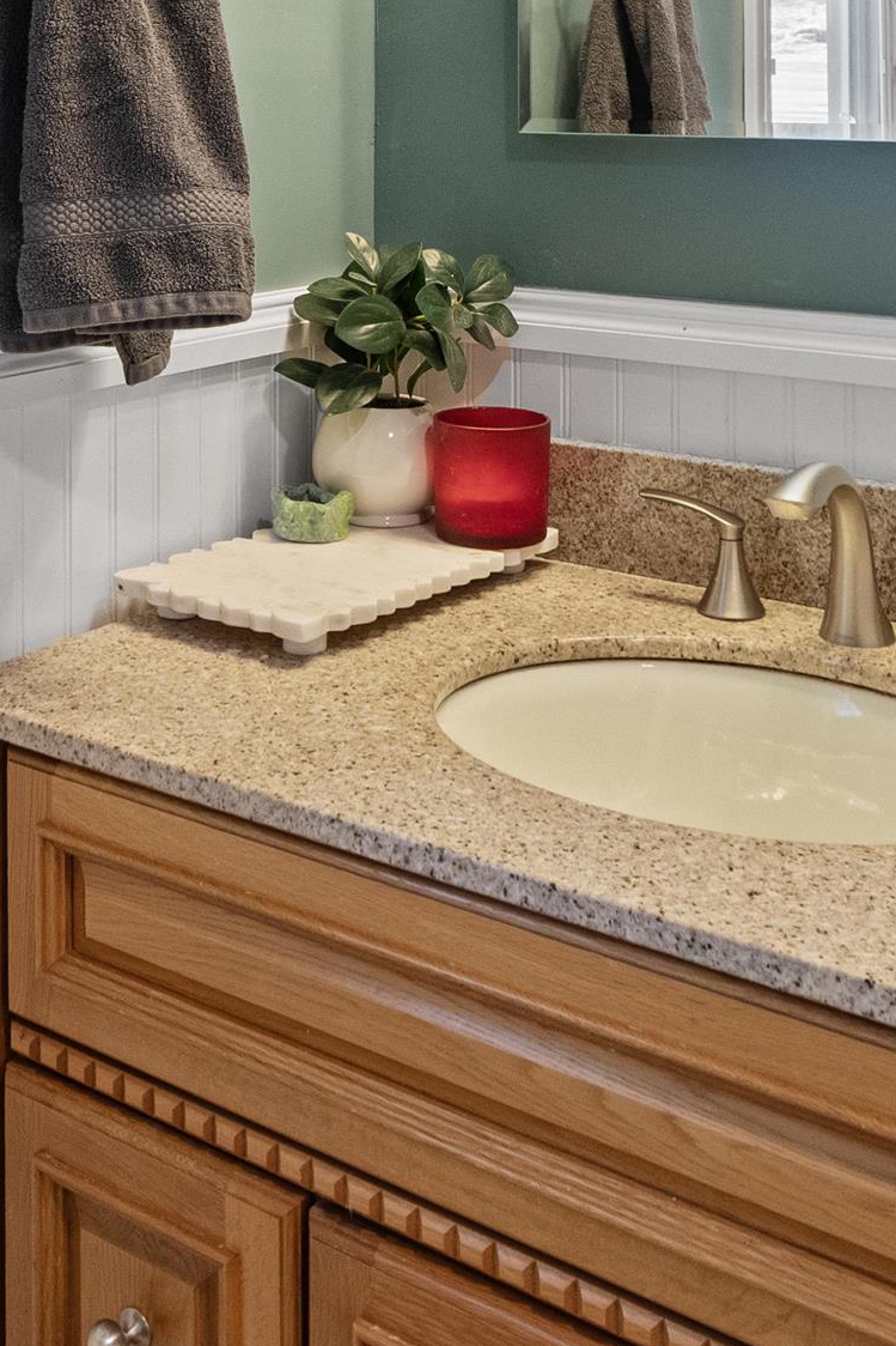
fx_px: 1531
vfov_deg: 44.2
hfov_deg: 32.3
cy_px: 195
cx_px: 273
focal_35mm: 41
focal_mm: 10
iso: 800
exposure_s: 1/5
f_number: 7.1
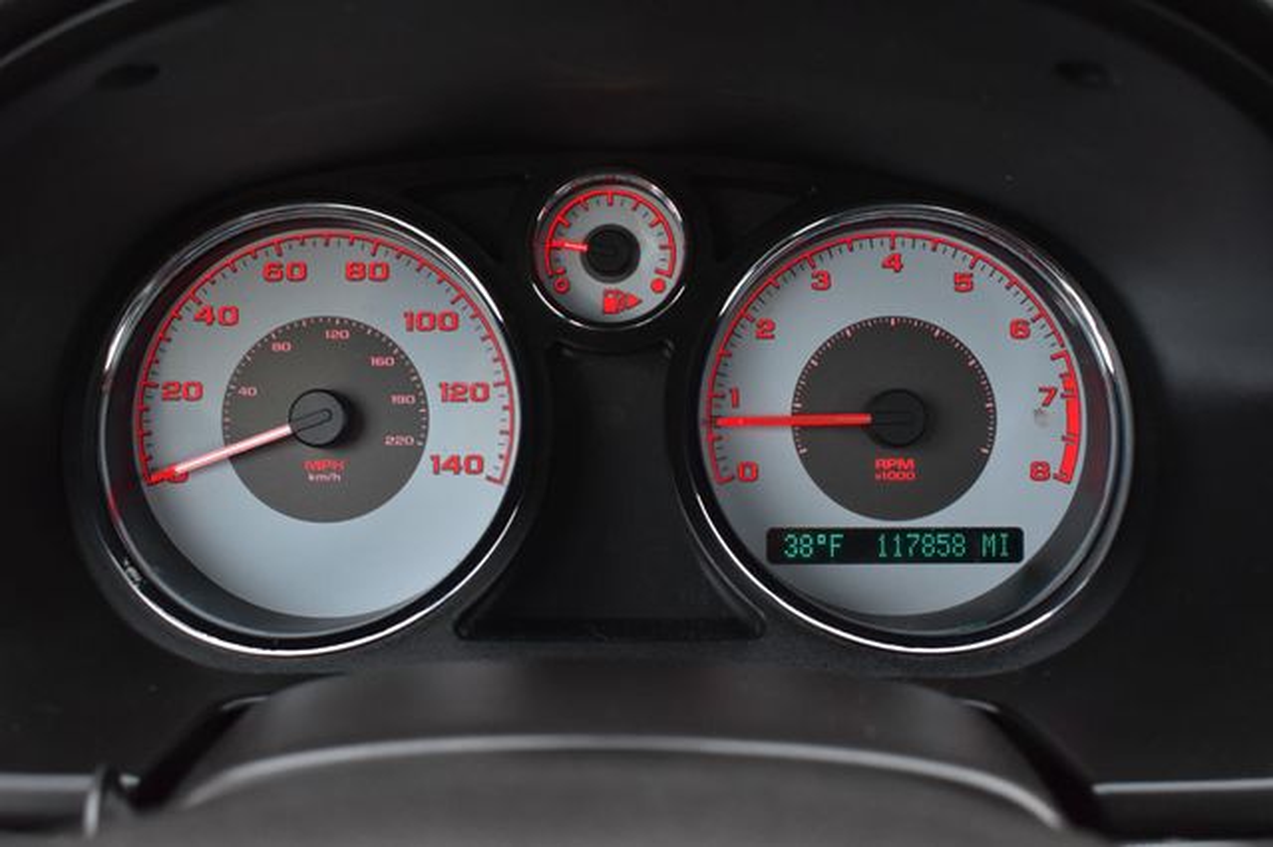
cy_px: 424
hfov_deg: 46.4
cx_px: 636
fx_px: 1484
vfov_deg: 31.9
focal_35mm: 42
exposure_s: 1/15
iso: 1250
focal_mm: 28
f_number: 6.3
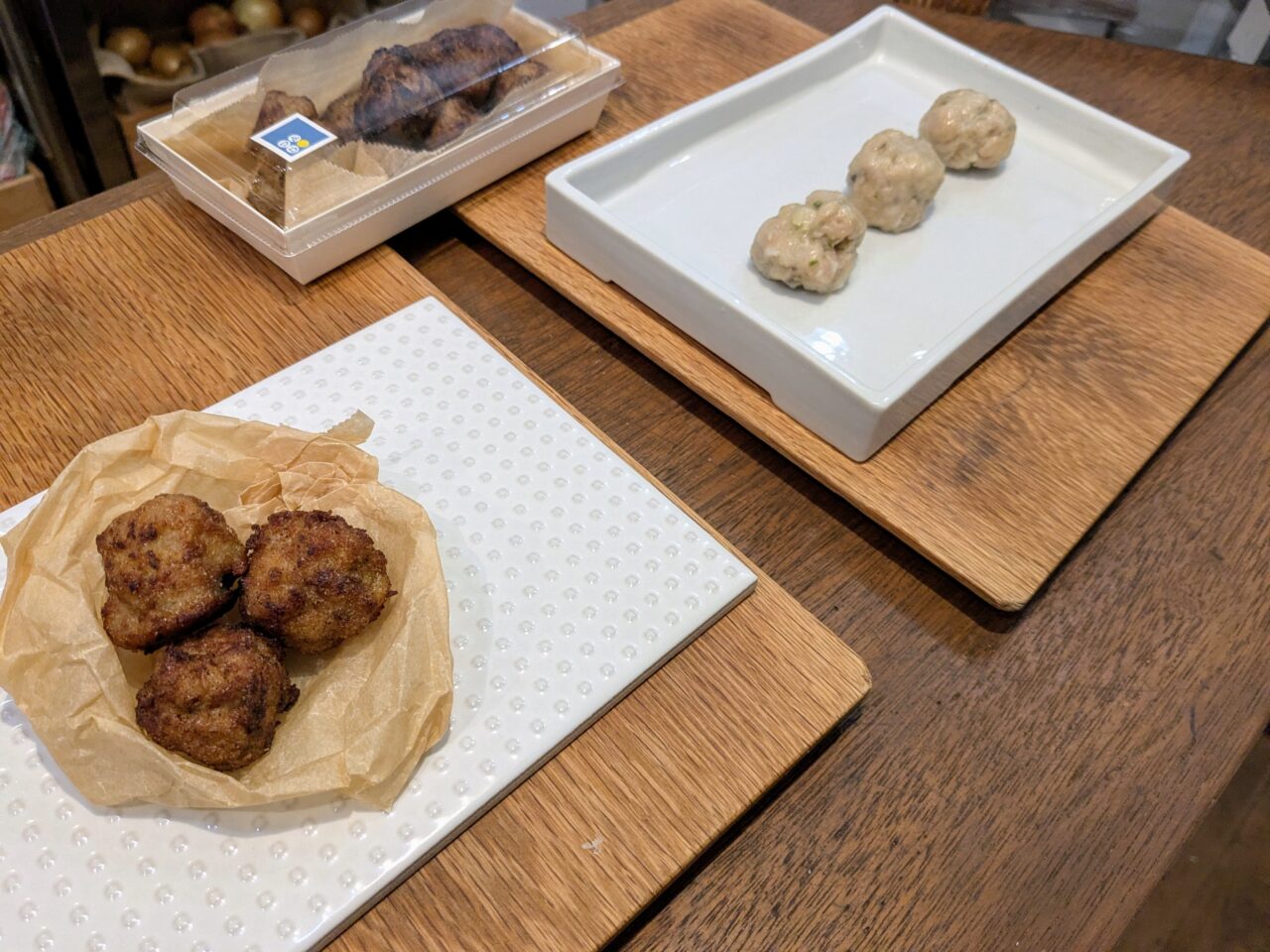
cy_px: 476
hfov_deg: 65.3
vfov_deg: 51.4
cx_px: 635
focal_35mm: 27
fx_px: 991
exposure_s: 1/120
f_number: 1.73
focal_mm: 4.38
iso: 305
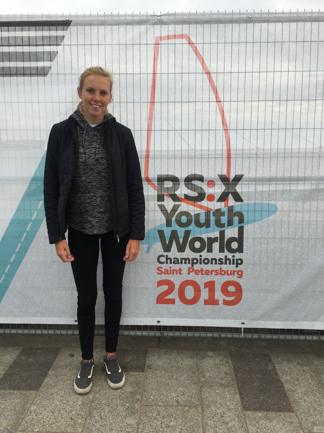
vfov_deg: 61.7
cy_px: 216
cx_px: 162
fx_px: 362
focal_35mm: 29
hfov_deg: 48.2
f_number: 2.2
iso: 32
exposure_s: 1/176
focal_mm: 4.15
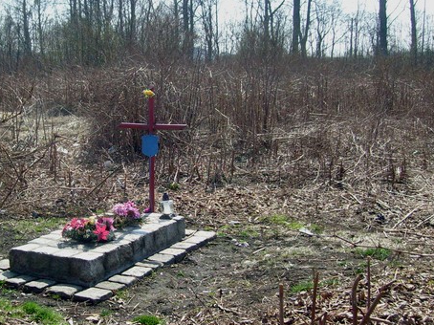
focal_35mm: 54
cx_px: 122
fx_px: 677
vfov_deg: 27.0
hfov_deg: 35.0
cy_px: 184
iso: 80
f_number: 7.1
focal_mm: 5.8
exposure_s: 1/180
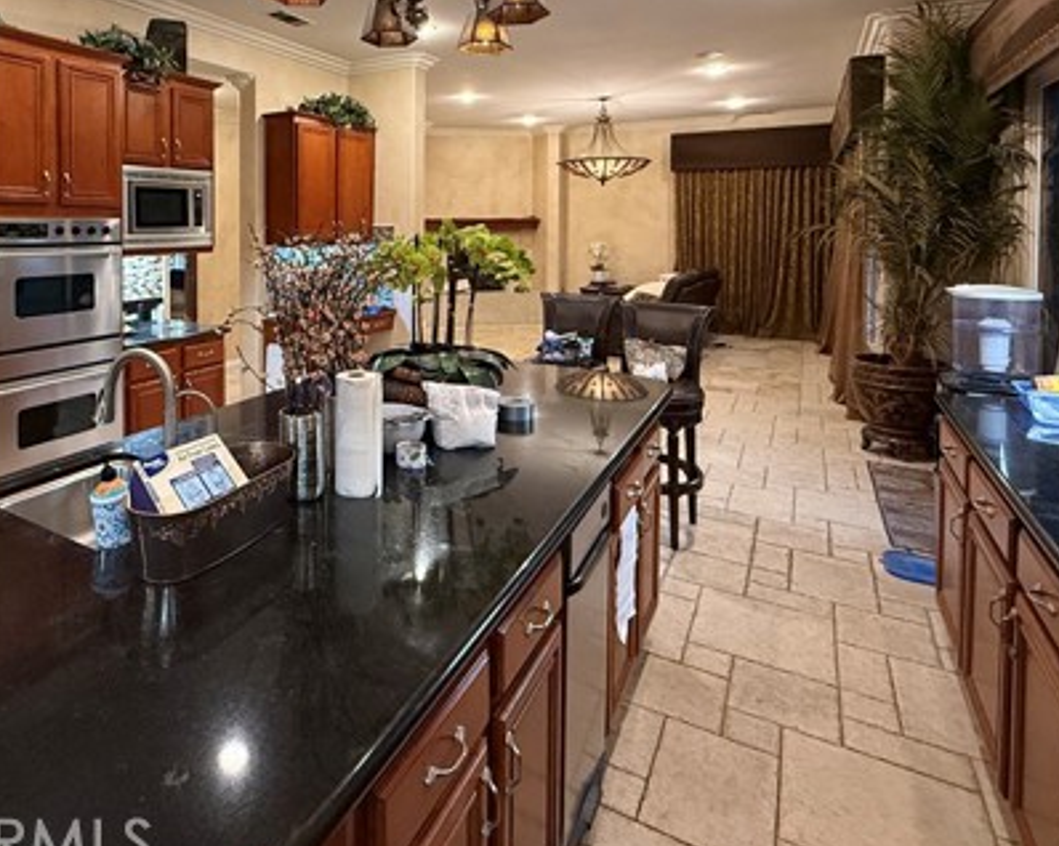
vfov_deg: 60.6
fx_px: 689
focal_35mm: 22
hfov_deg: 72.8
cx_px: 351
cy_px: 242
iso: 500
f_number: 2.2
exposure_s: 1/60
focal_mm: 2.22
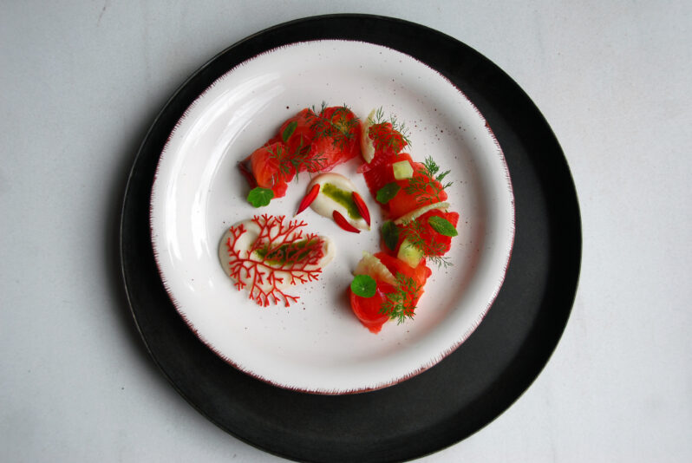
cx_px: 346
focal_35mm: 46
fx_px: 895
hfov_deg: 42.3
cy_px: 232
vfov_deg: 29.0
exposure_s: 1/180
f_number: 5
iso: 200
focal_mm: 31
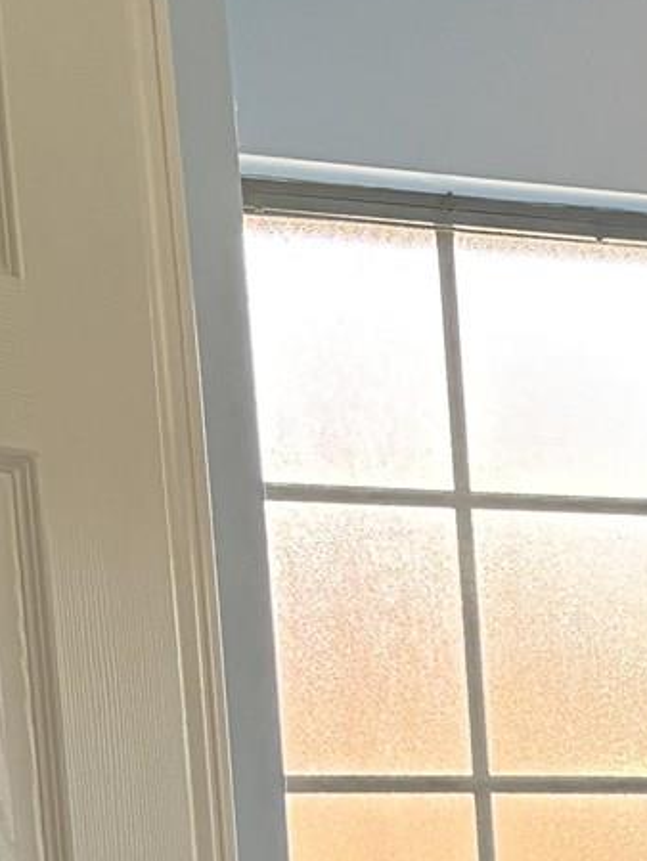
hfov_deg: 10.3
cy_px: 1565
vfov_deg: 13.3
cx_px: 1313
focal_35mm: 133
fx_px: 3311
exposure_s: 1/120
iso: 200
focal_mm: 5.96
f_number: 1.6
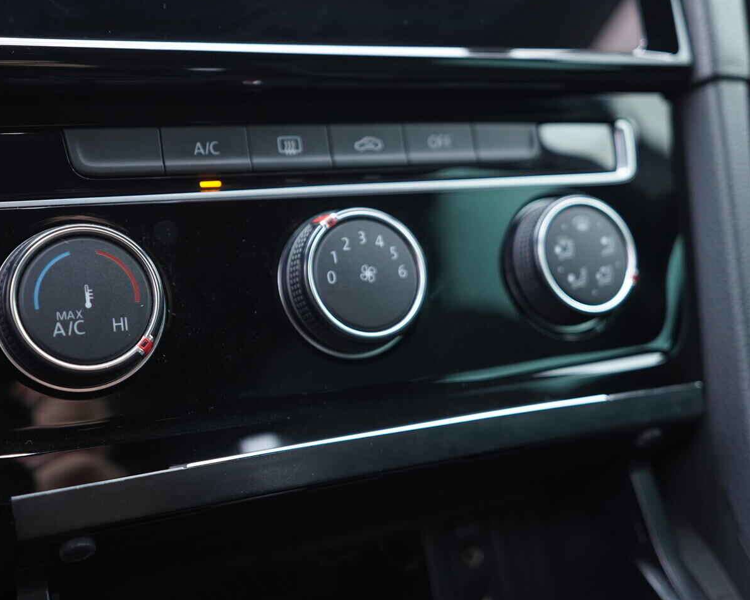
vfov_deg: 36.5
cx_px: 337
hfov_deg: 44.7
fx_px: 910
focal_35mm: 41
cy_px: 298
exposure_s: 1/40
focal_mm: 24
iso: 500
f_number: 2.8
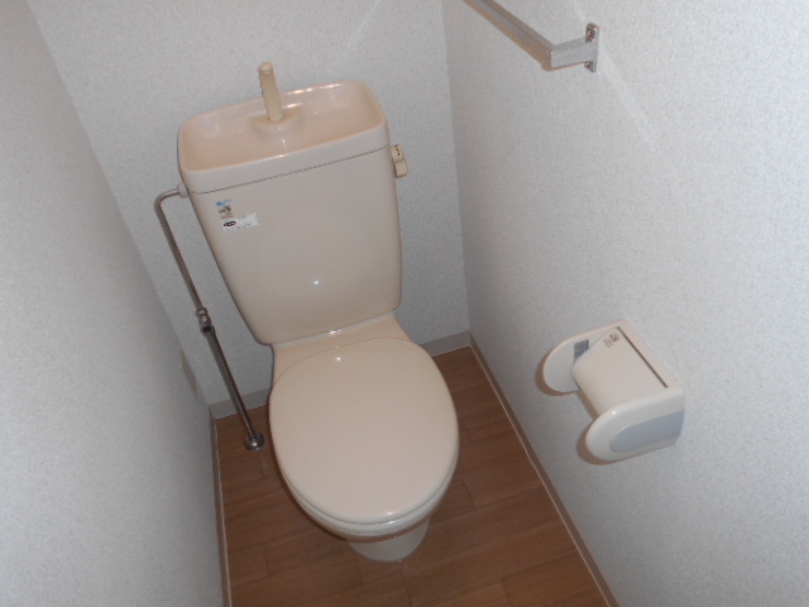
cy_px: 304
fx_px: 701
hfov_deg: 60.0
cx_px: 404
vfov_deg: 46.8
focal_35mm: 30
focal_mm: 5.1
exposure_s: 1/25
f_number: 3.4
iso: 80
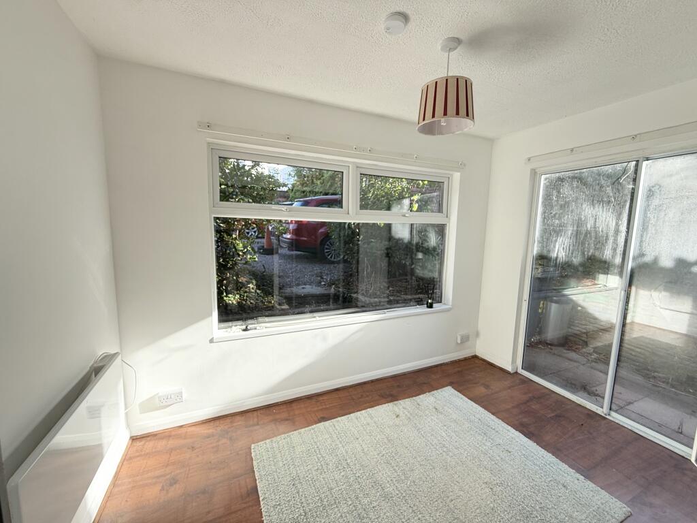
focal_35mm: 14
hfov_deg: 102.1
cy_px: 262
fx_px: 282
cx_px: 348
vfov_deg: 85.7
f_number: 2.2
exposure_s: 1/152
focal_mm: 2.22
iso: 64
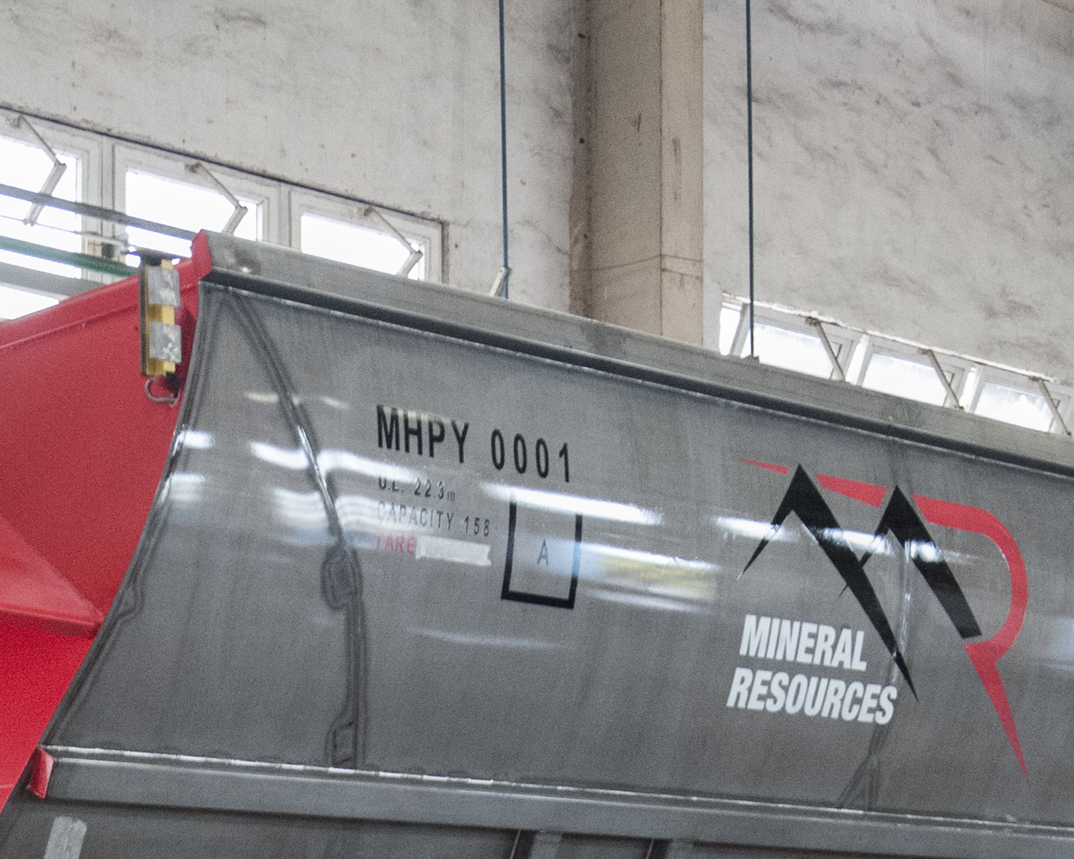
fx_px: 2511
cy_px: 937
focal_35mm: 79
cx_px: 268
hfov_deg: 23.9
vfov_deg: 18.7
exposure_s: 1/250
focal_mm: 32
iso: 8000
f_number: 2.8
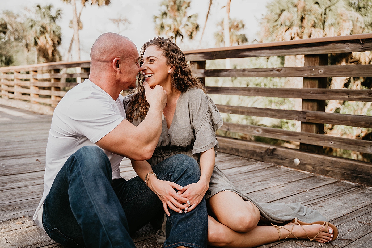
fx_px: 351
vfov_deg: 38.9
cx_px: 186
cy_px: 124
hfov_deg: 55.8
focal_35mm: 34
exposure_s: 1/640
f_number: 2.8
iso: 250
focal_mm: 34
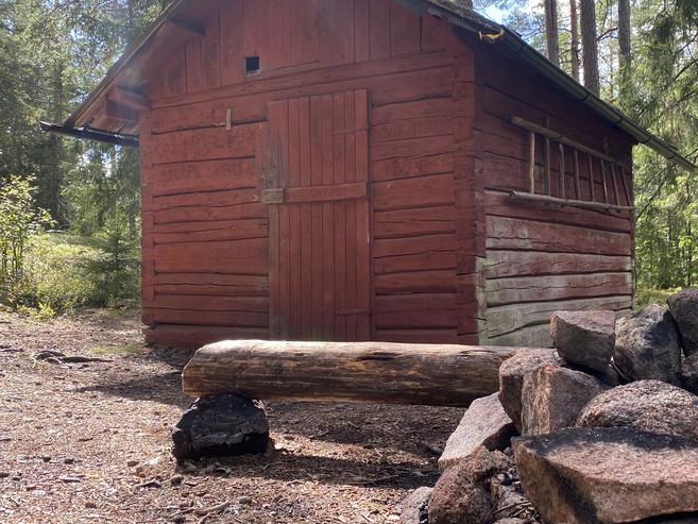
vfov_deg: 37.7
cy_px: 255
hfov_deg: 48.4
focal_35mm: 38
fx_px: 766
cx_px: 448
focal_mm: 4.25
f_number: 1.8
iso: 32
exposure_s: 1/256
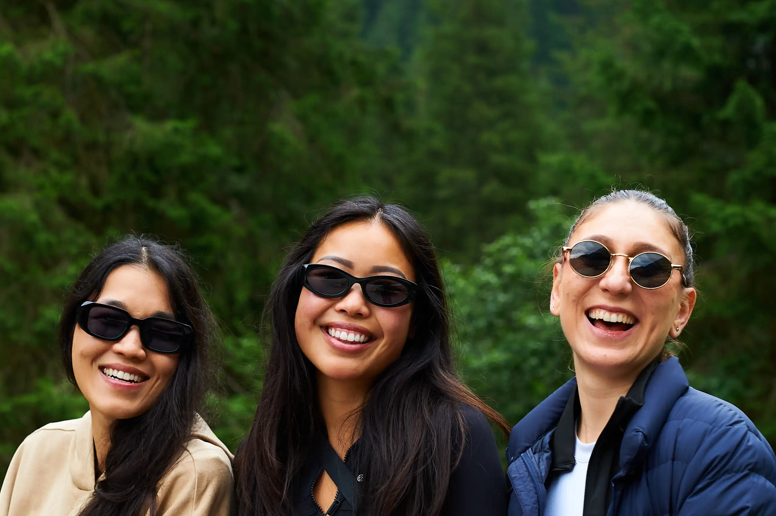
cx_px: 343
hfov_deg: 25.1
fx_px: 1745
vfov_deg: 16.8
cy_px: 270
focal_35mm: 81
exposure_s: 1/160
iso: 250
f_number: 4
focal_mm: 50
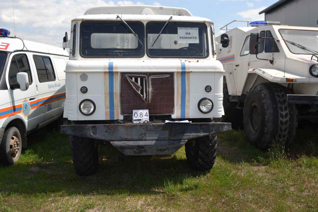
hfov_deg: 53.1
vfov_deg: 36.9
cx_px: 159
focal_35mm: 36
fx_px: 318
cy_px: 106
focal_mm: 24
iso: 100
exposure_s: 1/200
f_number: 8
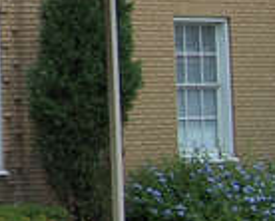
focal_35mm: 209
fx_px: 1705
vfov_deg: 7.3
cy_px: -110
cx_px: -464
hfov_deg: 8.2
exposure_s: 1/500
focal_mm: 7.8
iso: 64
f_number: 2.8
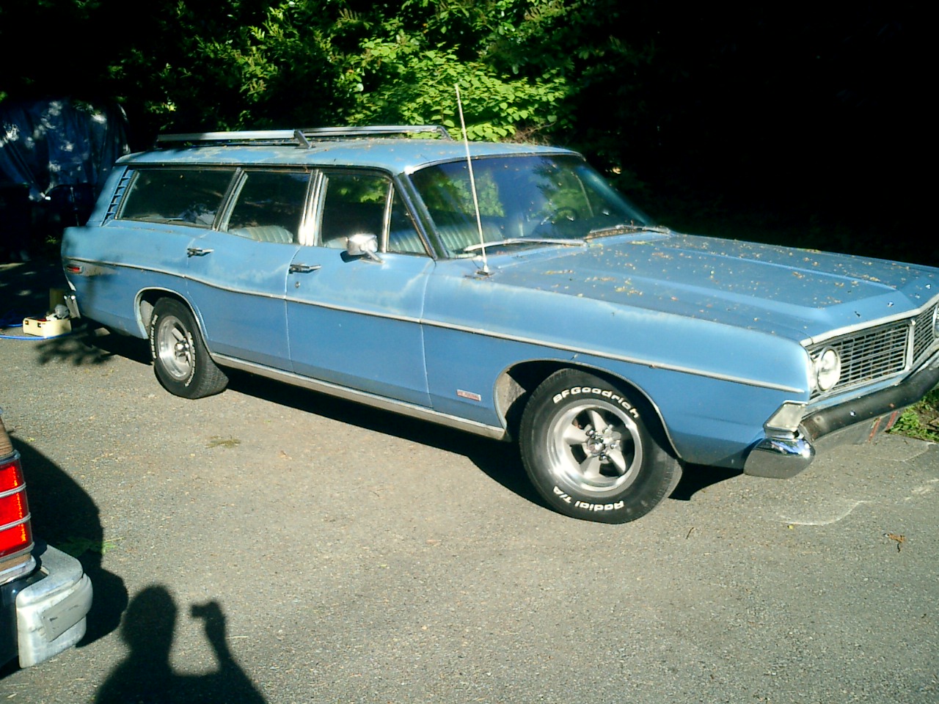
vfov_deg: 39.7
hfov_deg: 51.4
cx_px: 470
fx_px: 977
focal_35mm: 36
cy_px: 352
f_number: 3.2
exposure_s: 1/640
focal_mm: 7.5
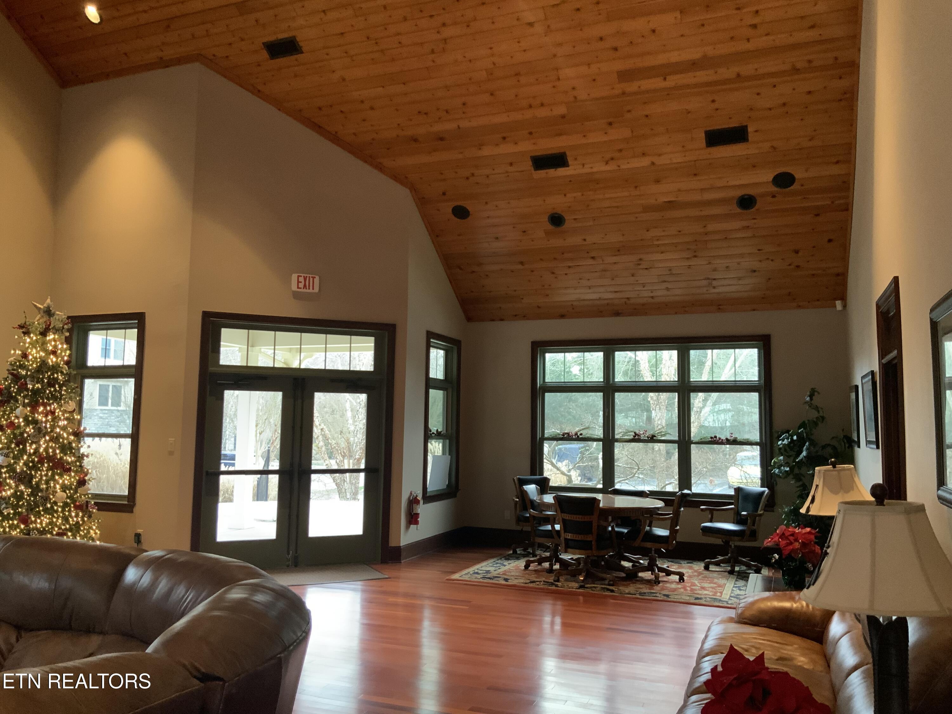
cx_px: 476
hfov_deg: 61.7
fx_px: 798
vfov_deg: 48.2
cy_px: 357
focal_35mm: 29
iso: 200
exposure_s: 1/40
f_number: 1.8
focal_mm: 3
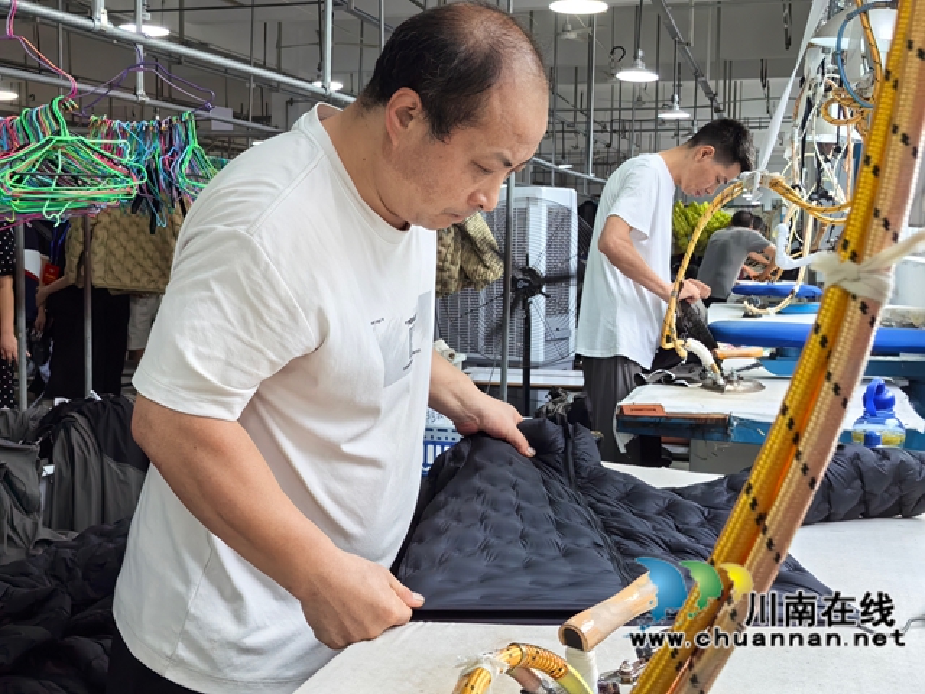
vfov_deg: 35.1
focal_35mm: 41
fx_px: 1096
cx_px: 462
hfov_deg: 45.8
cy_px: 347
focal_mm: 5.52
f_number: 1.9
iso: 160
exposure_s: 1/477
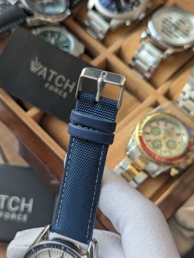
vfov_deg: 39.6
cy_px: 129
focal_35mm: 48
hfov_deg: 30.3
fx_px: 358
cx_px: 97
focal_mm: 6.81
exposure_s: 1/237
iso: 42
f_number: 1.85
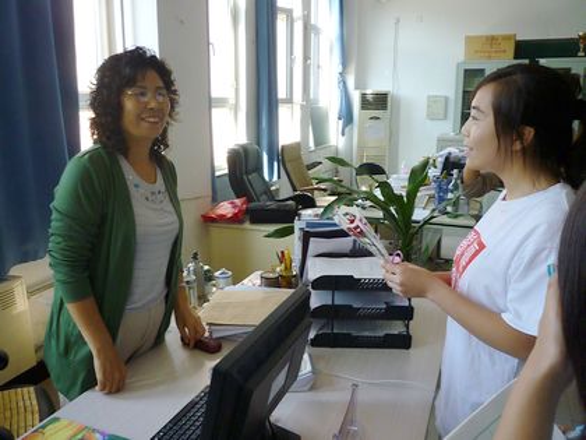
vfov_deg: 48.2
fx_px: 491
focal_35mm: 29
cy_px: 220
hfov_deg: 61.7
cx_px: 293
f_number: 3.3
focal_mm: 5.2
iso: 500
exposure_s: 1/125
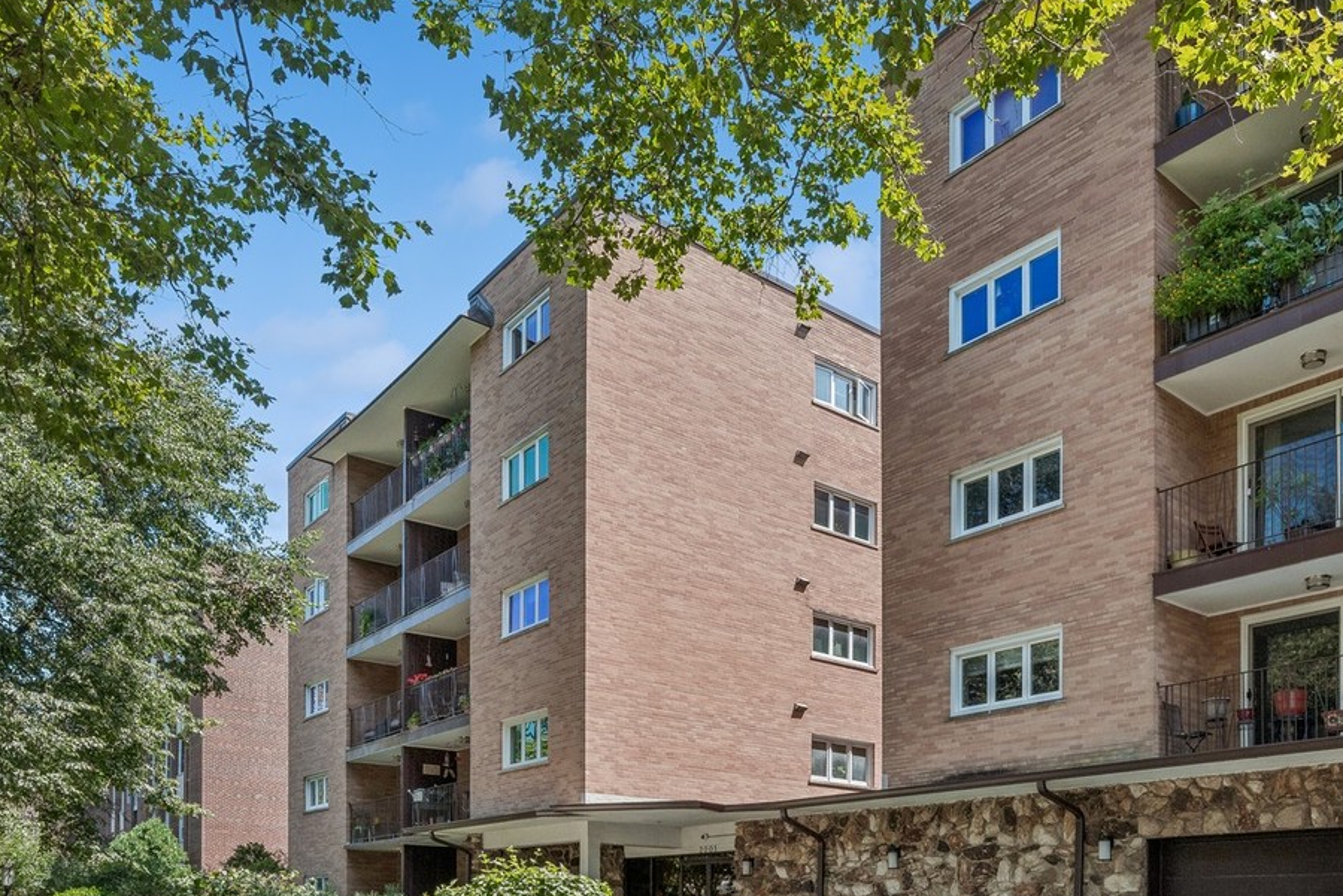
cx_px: 773
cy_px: 669
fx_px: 1041
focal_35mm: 28
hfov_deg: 65.3
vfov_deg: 45.0
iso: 200
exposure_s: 1/125
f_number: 8
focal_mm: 15.5
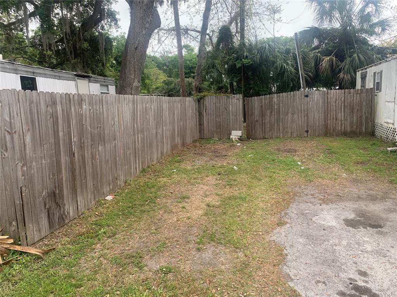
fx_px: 298
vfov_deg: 53.1
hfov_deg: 67.3
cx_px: 198
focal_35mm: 26
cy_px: 148
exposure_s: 1/520
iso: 25
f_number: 1.8
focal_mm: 4.25
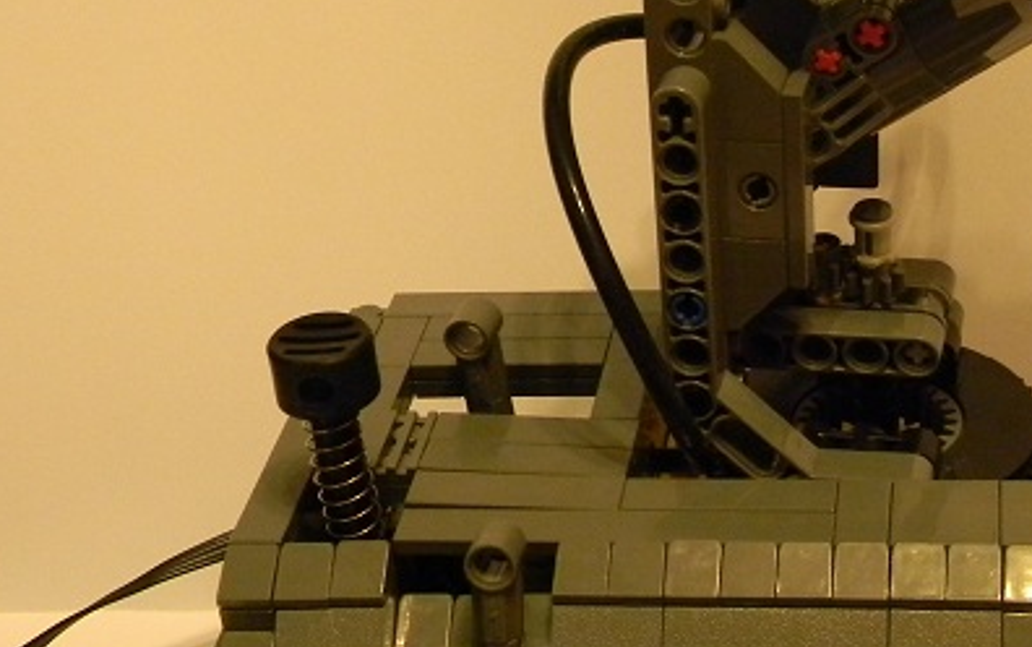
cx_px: 904
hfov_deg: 26.0
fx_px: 2167
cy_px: 305
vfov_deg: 17.0
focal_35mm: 77
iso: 400
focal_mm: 6.4
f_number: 3.7
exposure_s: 1/10.2
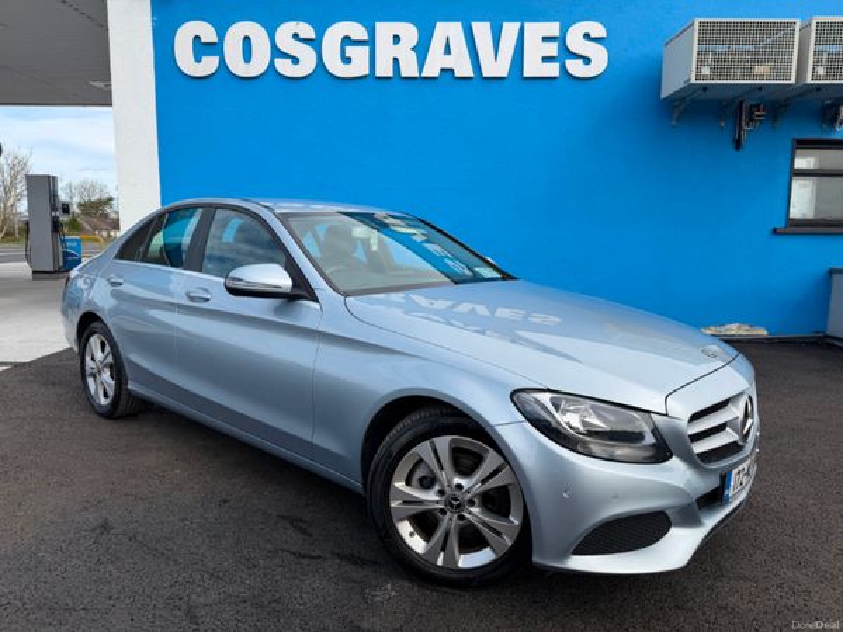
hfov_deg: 71.6
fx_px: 584
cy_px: 316
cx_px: 422
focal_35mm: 24
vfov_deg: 56.8
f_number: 1.78
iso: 80
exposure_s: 1/2801
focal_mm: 6.76
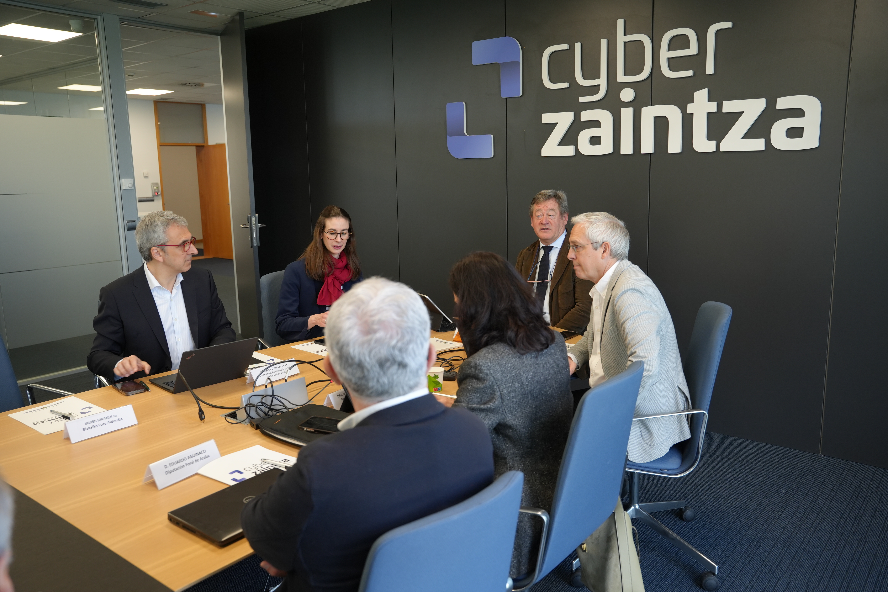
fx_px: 710
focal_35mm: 29
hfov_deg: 64.0
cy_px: 296
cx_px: 444
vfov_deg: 45.2
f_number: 4
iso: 800
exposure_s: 1/160
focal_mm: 28.8
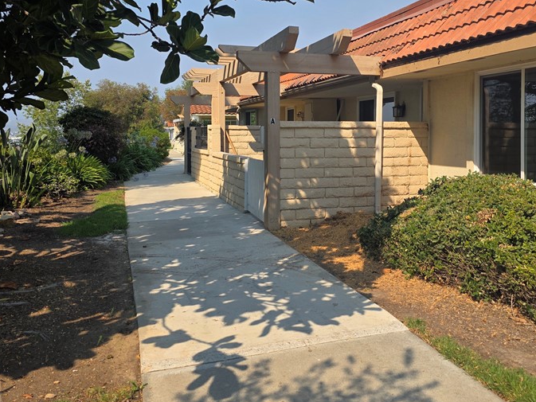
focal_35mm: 35
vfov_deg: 40.3
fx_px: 542
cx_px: 308
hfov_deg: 52.4
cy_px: 139
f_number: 1.7
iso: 80
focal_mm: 6.3
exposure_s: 1/4539
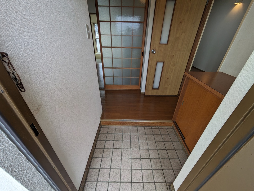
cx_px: 127
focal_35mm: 14
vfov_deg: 85.7
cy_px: 96
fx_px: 103
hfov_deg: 102.0
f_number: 2.2
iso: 49
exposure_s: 1/193
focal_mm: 1.83
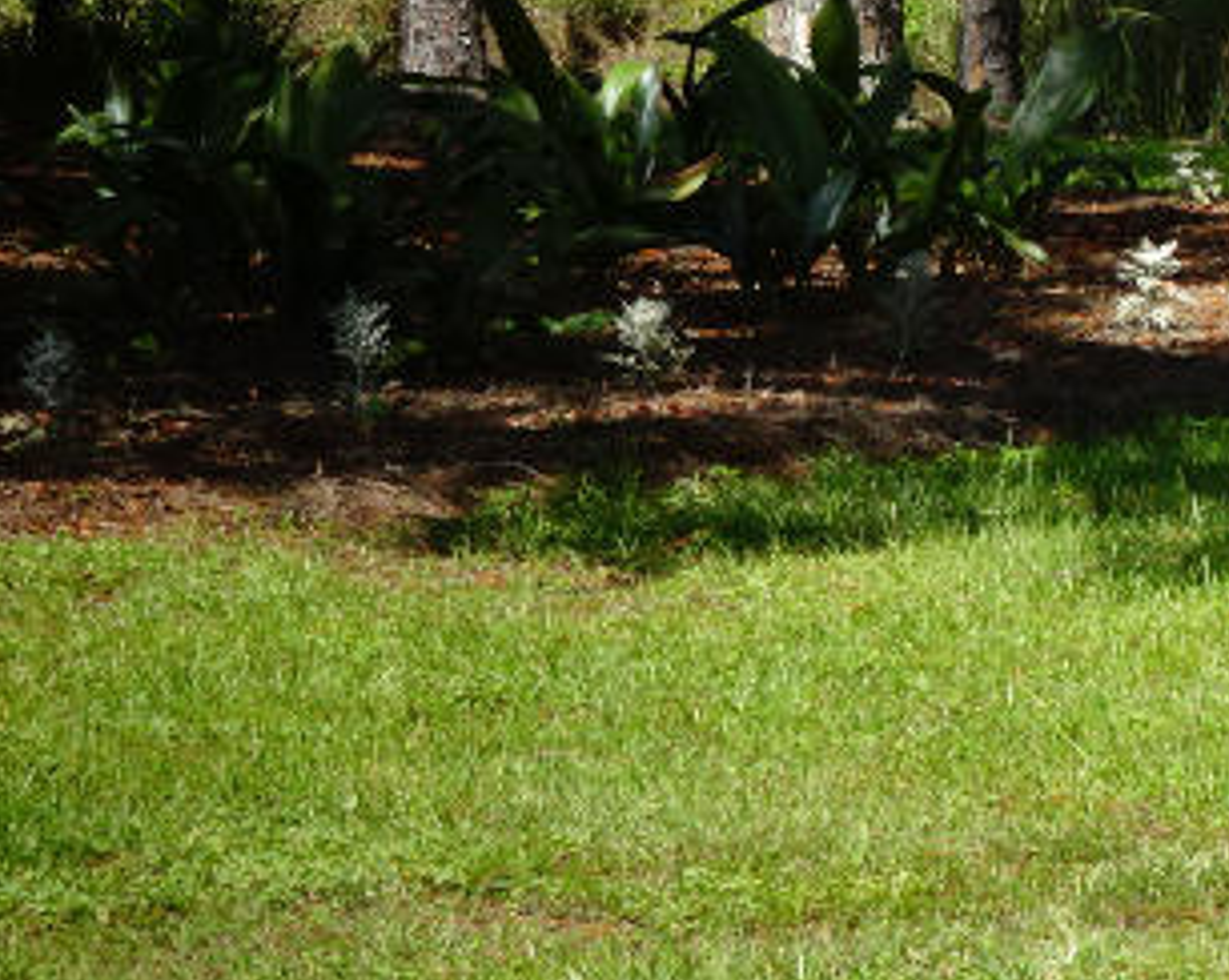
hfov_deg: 6.9
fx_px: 10099
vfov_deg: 5.5
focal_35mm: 278
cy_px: -522
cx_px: 1888
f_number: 5
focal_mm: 14.54
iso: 80
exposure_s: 1/320
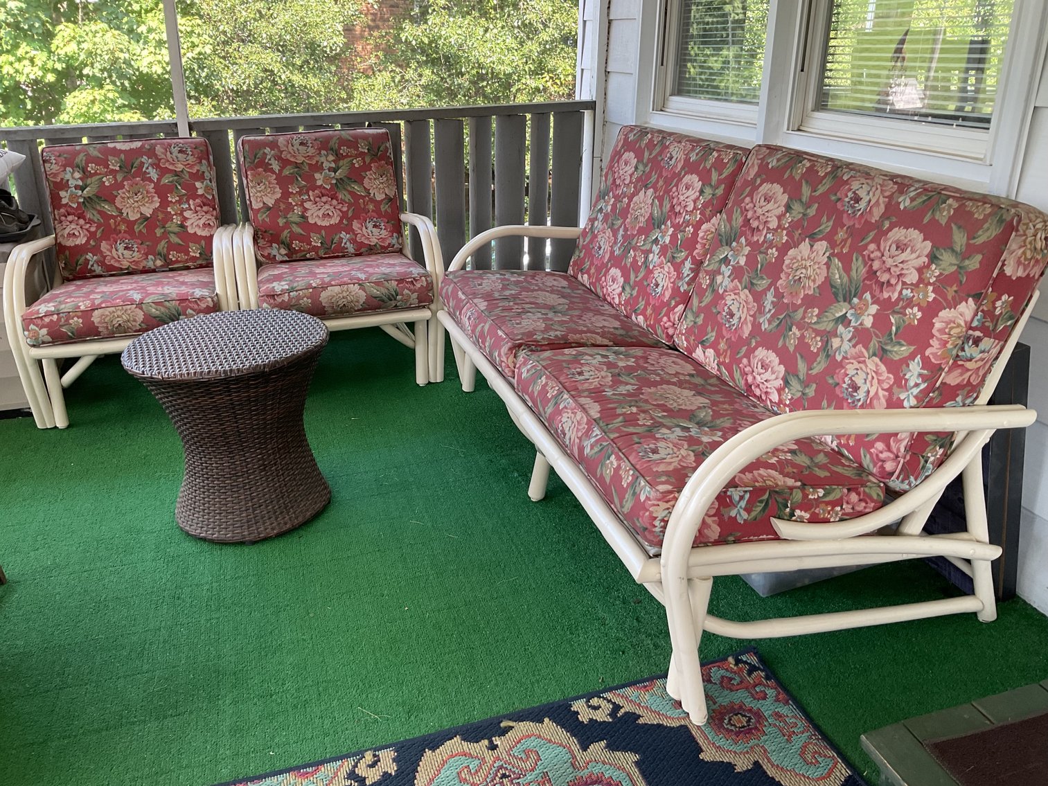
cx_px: 524
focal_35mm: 29
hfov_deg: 61.7
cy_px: 393
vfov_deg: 48.2
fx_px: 878
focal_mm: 3
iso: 64
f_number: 1.8
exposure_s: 1/120
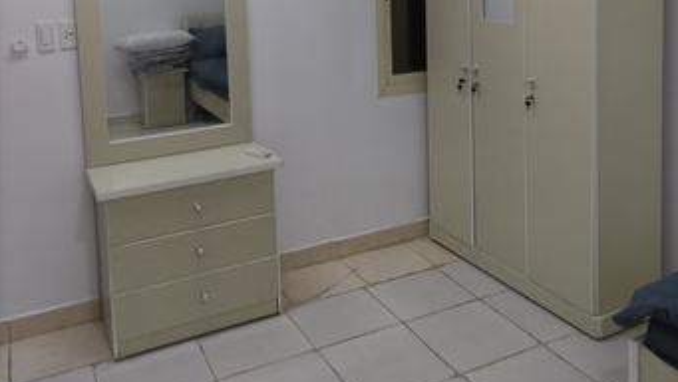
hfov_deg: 52.8
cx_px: 339
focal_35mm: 38
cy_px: 21
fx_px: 683
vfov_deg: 29.6
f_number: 1.8
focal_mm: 4.7
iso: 378
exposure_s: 1/33.3
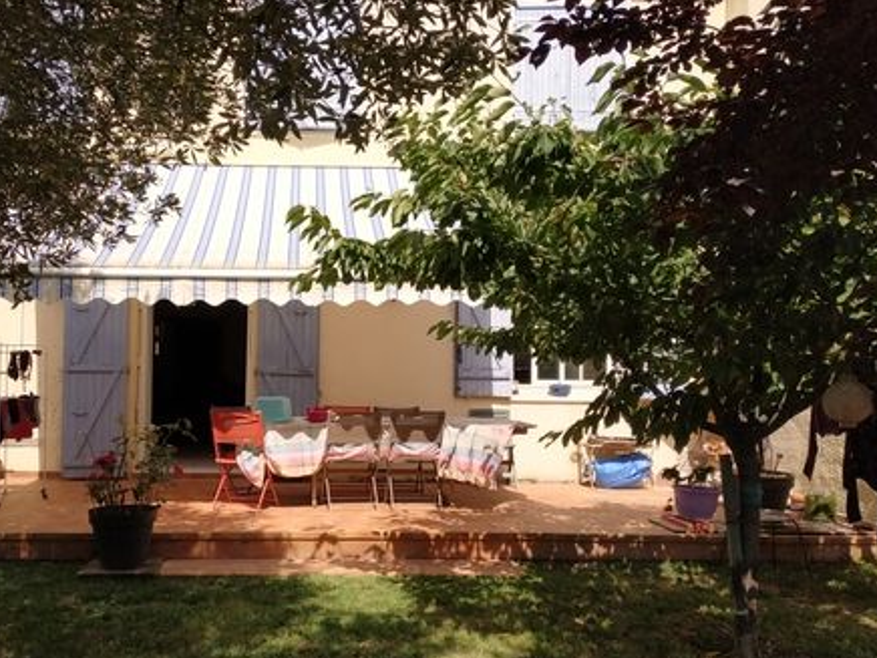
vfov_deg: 42.9
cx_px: 322
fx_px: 836
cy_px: 352
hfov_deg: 54.6
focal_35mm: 33
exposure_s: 1/2779
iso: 250
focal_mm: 3.94
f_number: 1.9
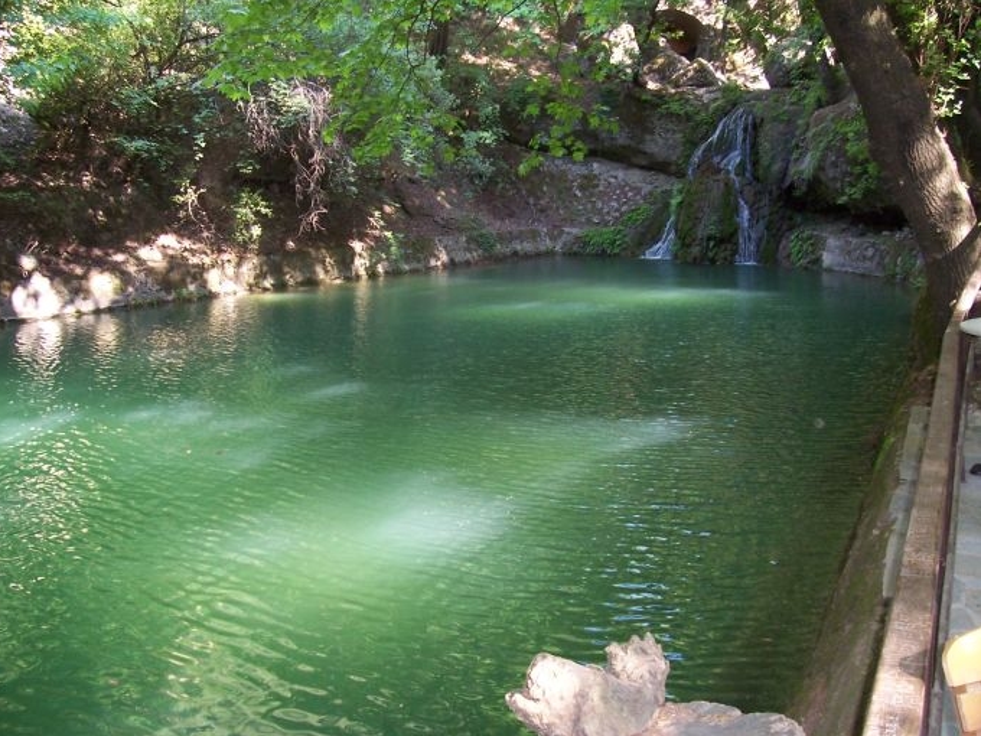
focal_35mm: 35
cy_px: 377
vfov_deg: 40.7
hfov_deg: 52.6
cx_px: 478
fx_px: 992
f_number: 2.7
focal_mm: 5.6
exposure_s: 1/60
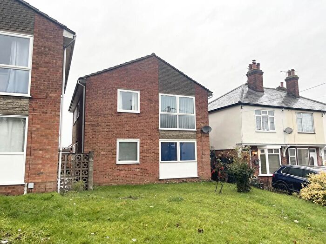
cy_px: 122
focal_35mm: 25
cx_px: 163
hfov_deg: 69.4
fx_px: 235
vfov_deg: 54.9
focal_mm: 5.1
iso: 32
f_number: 1.6
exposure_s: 1/160
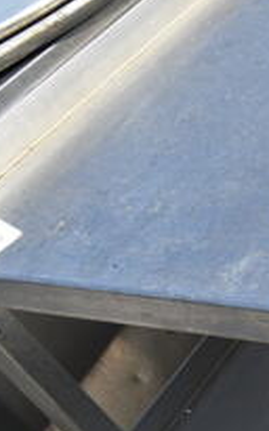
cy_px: 147
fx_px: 963
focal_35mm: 82
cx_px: 630
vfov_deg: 25.1
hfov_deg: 12.6
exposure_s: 1/200
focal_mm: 18
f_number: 7.1
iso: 100
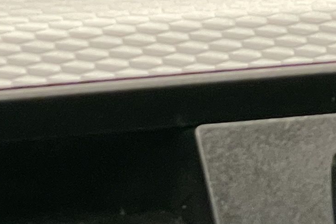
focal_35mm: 297
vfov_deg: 4.5
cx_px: 74
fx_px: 2771
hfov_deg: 6.9
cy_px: -273
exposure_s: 1/50
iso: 500
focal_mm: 6
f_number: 2
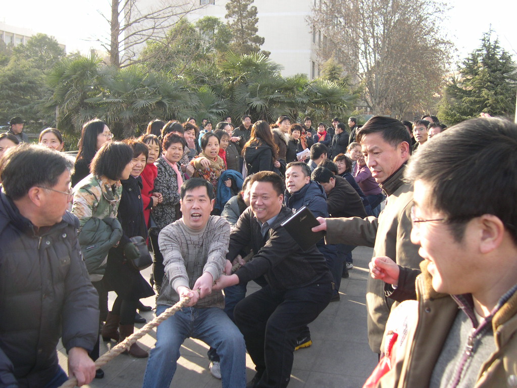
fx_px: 568
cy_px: 194
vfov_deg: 37.7
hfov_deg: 49.0
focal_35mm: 38
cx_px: 258
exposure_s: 1/148
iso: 100
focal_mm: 8
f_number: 2.8
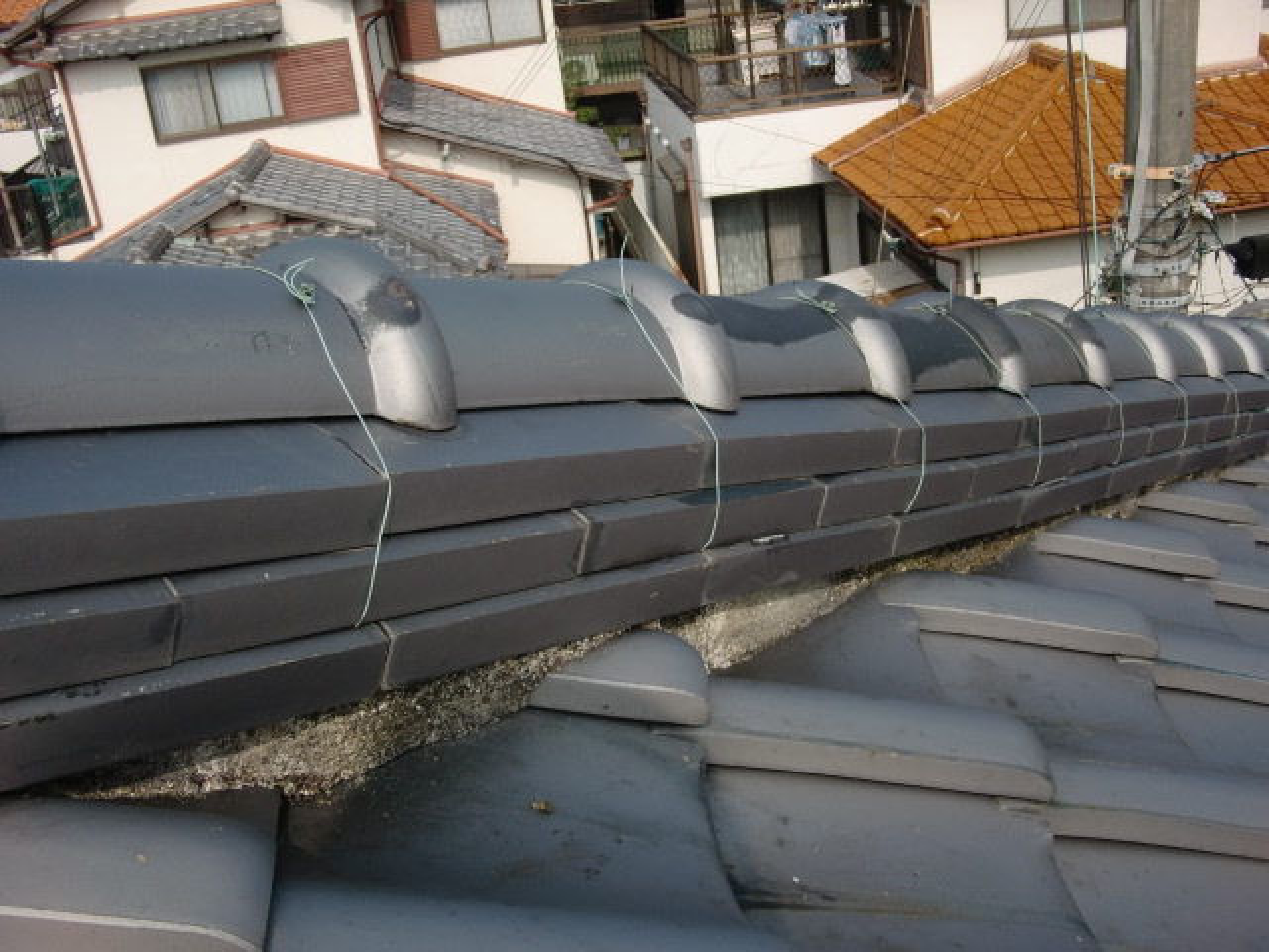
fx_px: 1393
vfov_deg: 37.7
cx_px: 634
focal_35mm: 38
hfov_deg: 49.0
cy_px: 476
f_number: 3.9
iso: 64
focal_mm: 6.66
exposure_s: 1/800
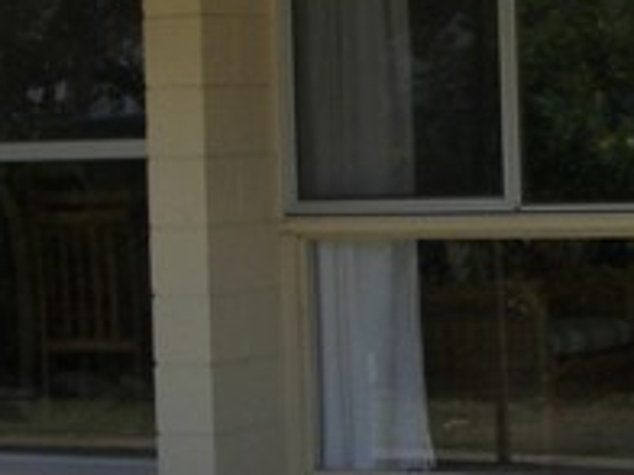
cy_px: 204
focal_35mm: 147
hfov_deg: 13.4
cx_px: 456
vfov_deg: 10.1
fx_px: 2692
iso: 50
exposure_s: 1/640
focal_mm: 6
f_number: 2.8
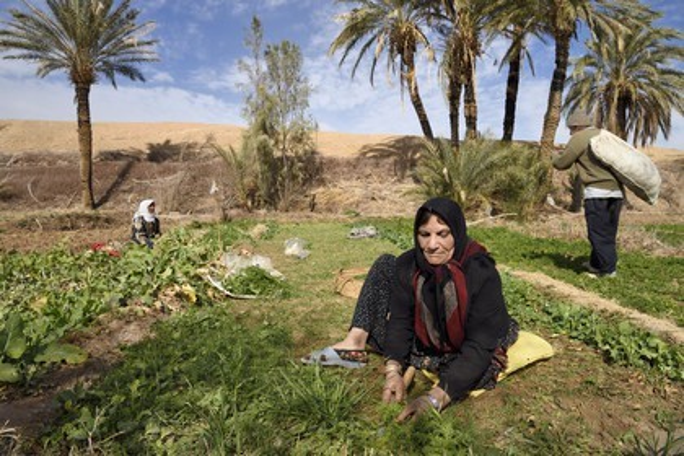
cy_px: 228
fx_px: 456
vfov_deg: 53.1
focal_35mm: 24
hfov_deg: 73.7
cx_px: 342
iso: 200
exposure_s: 1/320
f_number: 10
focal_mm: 24
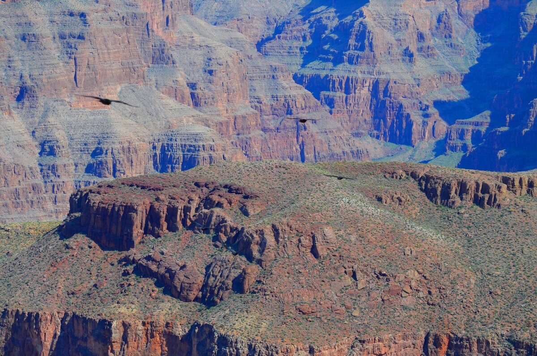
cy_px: 178
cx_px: 268
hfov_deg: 8.9
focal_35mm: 232
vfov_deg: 5.9
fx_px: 3461
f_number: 7.1
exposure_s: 1/800
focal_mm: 155
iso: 200
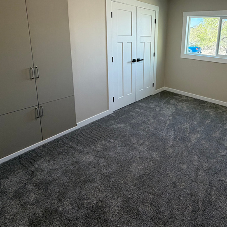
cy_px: 73
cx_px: 164
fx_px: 171
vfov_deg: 65.2
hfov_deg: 64.1
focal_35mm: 23
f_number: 2.2
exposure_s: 1/120
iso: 160
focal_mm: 2.22
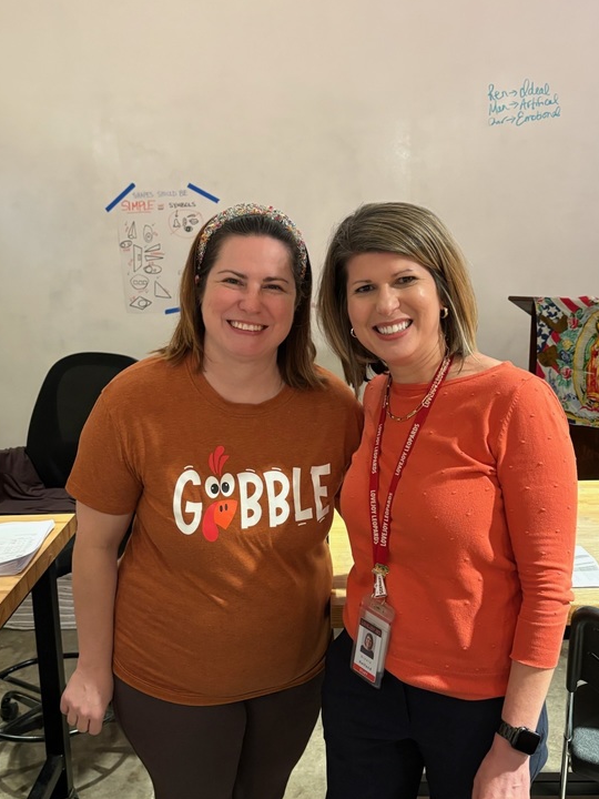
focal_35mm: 37
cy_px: 437
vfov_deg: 50.1
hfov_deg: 38.7
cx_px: 314
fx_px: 854
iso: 400
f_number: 1.6
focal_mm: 5.96
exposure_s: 1/40
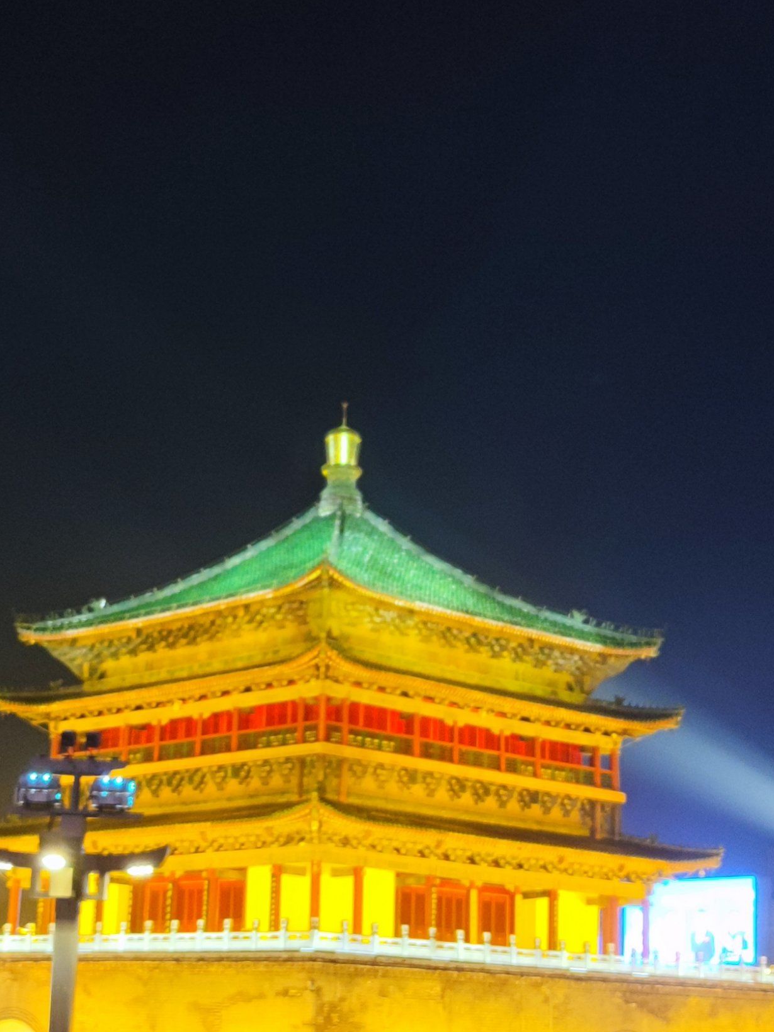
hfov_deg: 35.9
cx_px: 352
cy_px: 592
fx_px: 1193
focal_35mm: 40
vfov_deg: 46.7
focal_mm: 6.72
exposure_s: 1/50
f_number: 1.69
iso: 338
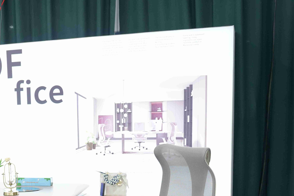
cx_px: 30
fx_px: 531
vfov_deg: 20.2
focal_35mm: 65
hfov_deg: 29.7
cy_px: 204
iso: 640
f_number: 4.5
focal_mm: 28
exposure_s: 1/100
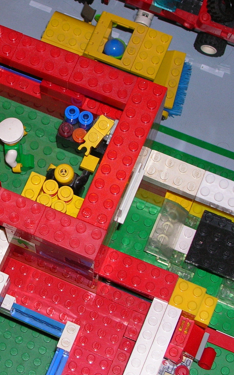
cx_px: 23
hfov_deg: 12.6
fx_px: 1051
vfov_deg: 20.2
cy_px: 161
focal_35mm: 103
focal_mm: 10.2
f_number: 3.6
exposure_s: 1/60.1
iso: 50
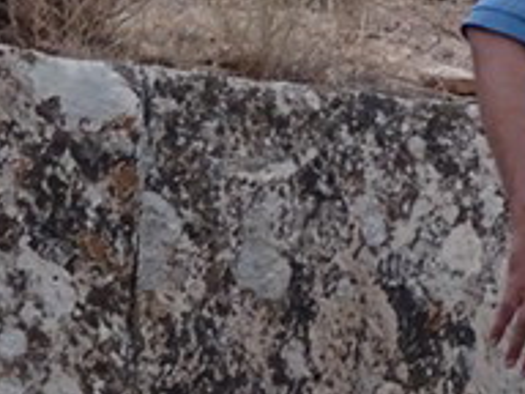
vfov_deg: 3.3
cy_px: 16
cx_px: 823
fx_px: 6810
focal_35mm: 449
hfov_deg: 4.4
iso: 320
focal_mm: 18.53
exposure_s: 1/125
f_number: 5
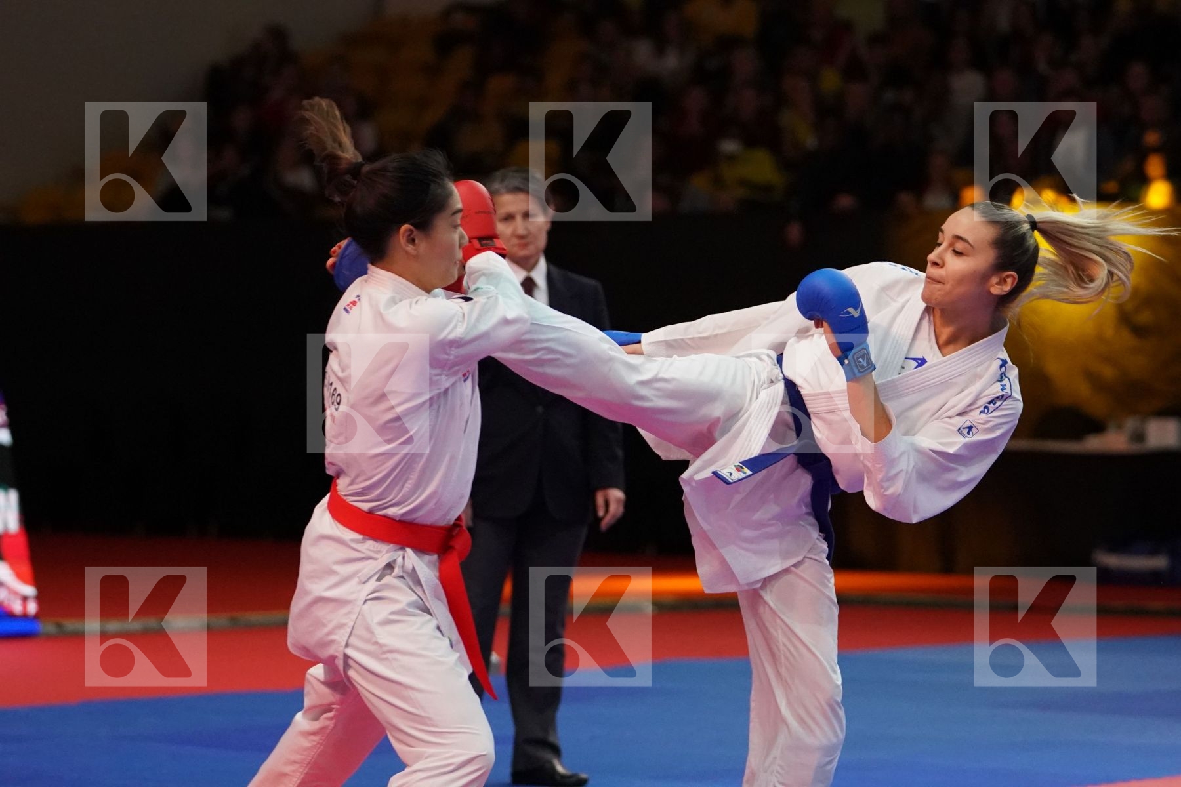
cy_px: 394
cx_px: 590
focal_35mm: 144
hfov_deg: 14.3
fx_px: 4724
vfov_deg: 9.5
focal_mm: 96
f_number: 2.8
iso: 6400
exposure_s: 1/1000
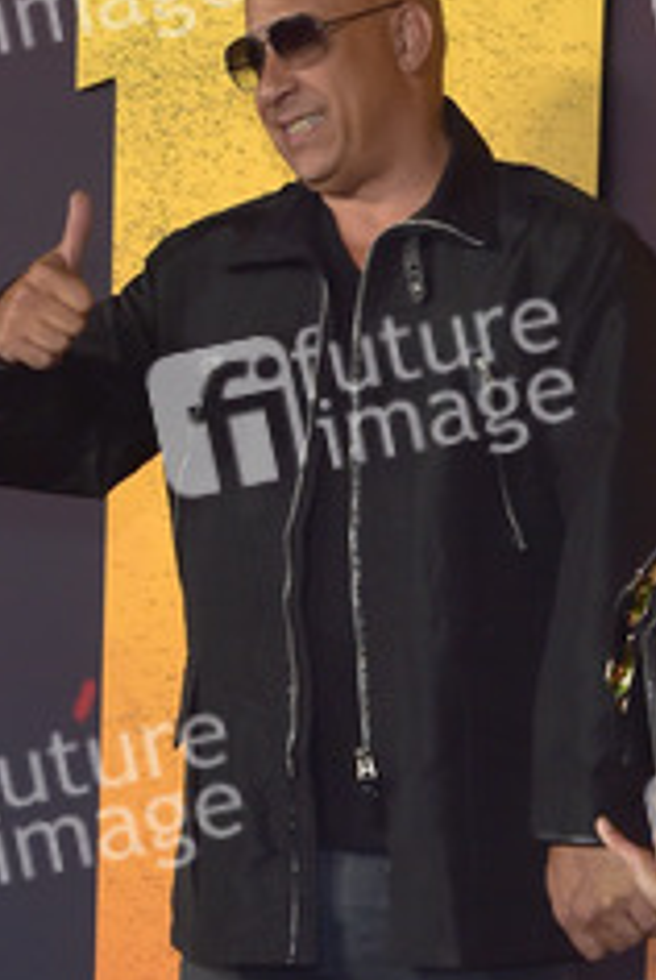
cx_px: 484
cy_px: 606
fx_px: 2861
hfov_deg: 13.0
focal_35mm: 105
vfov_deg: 19.4
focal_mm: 62
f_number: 6.3
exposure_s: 1/250
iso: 800
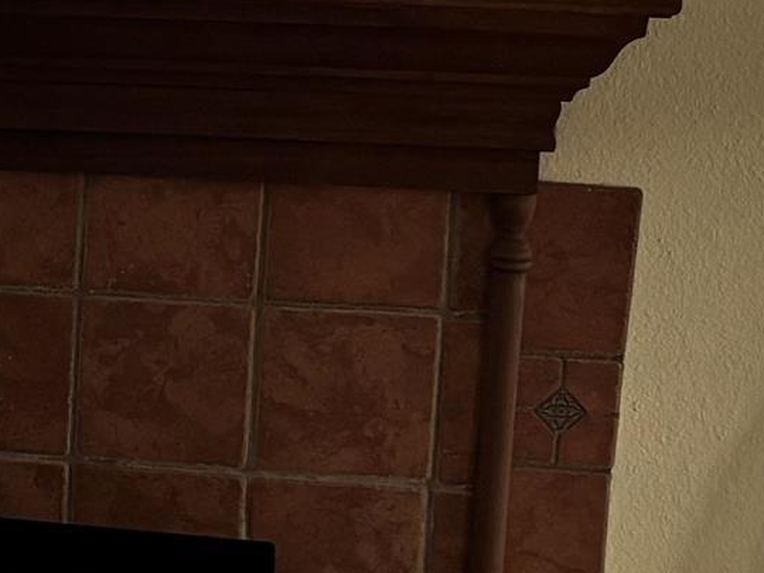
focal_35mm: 148
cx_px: -550
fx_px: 3266
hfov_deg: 12.4
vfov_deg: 10.0
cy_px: 352
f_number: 1.6
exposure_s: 1/120
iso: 125
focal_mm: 5.96
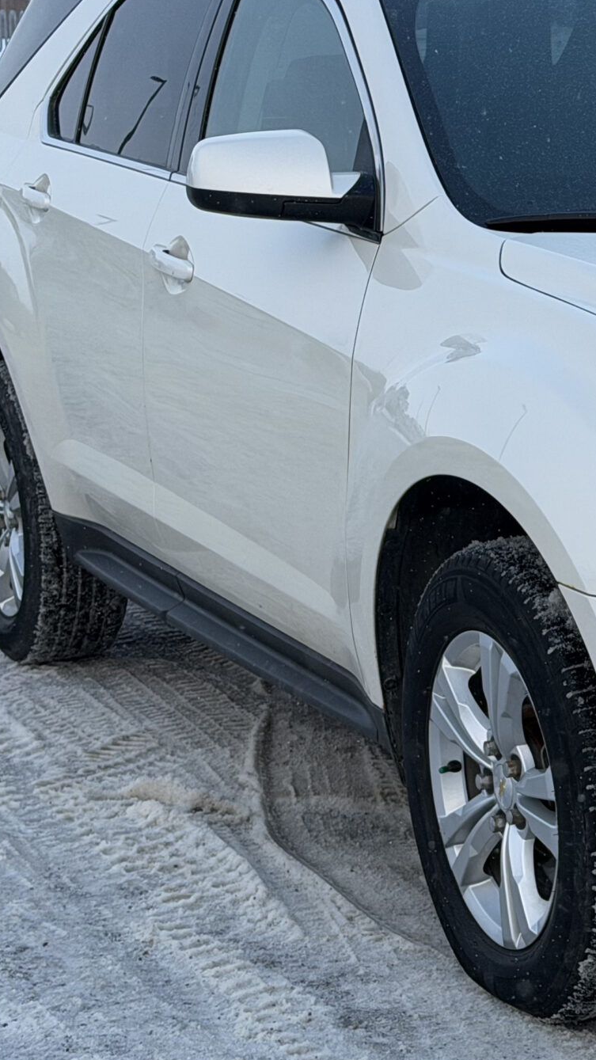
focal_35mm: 100
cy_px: 450
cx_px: 804
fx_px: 2810
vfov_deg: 21.3
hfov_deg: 11.7
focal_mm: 6.76
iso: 64
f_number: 1.78
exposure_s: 1/687
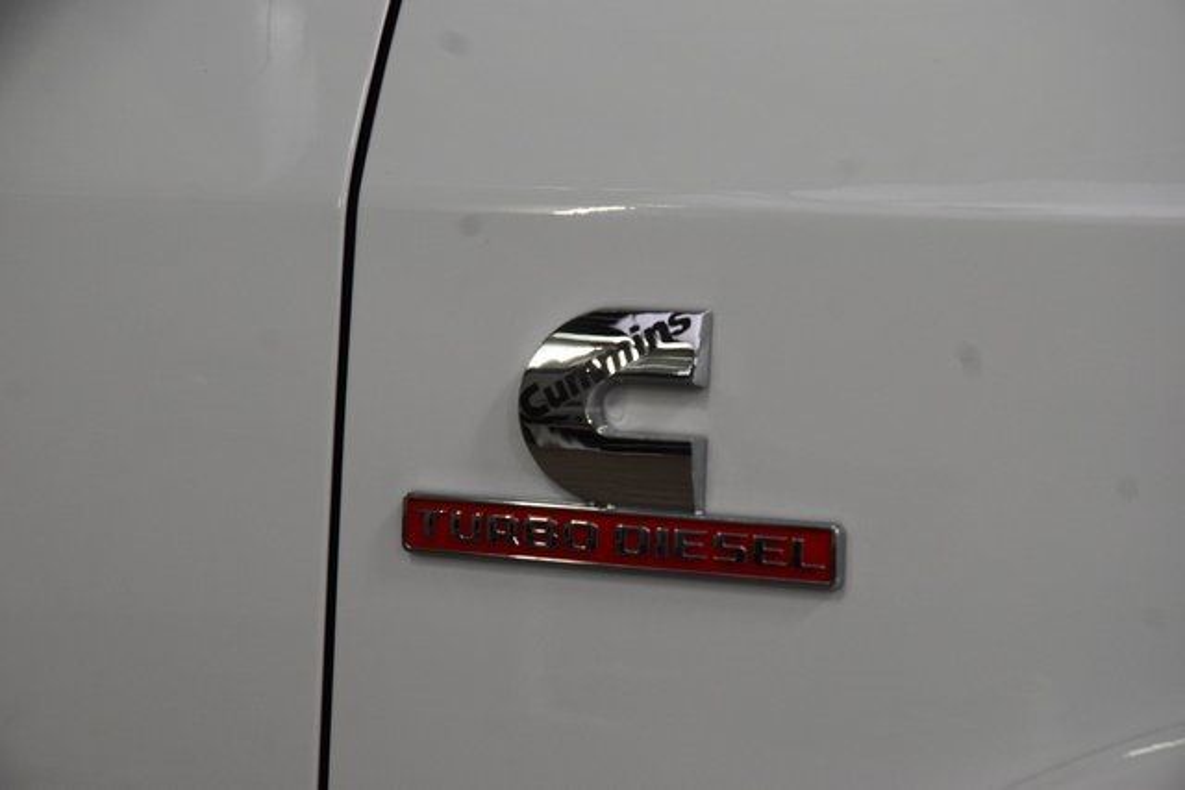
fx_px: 3457
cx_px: 592
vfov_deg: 13.0
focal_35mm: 105
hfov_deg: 19.5
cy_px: 395
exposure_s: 1/125
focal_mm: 70
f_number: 8
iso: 1600
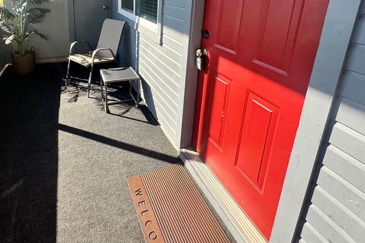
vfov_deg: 53.6
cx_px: 165
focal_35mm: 22
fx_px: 223
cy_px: 50
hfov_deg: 78.4
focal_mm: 2.22
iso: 40
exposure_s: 1/220
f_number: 2.2
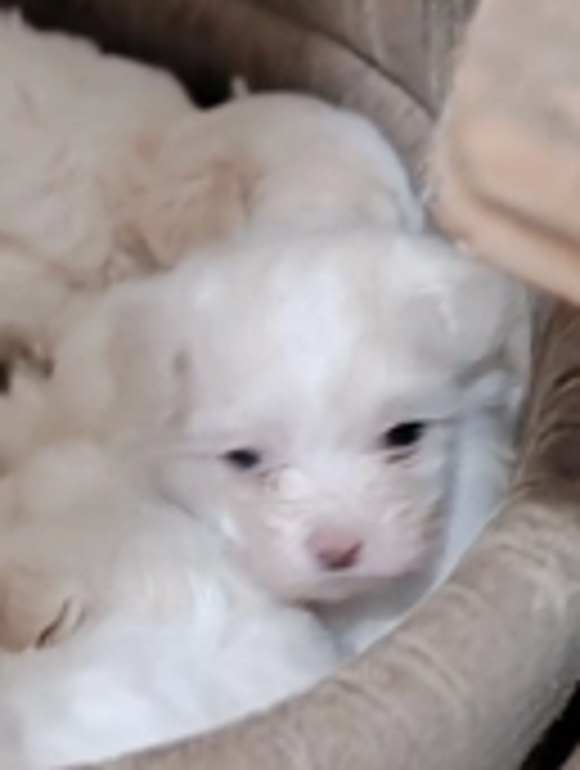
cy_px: 518
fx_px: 2804
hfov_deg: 11.6
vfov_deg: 15.6
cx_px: -67
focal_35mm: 126
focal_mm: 6.12
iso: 8000
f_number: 2.4
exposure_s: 1/25
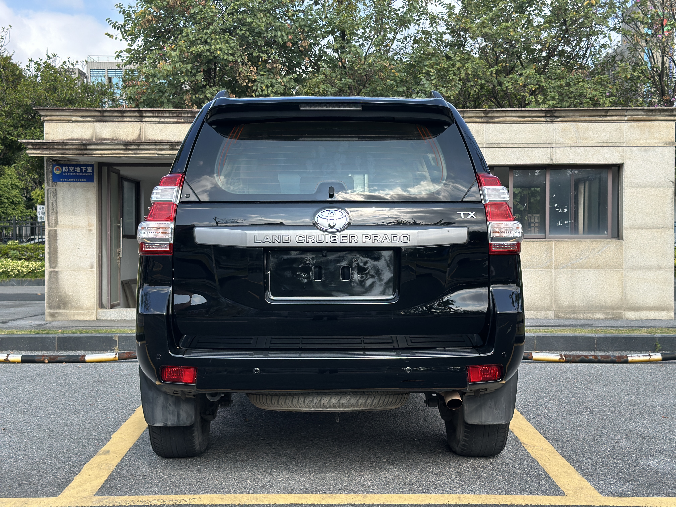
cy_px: 254
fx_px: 937
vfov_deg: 30.3
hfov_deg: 39.7
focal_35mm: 48
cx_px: 338
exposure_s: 1/1751
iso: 100
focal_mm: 6.86
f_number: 1.78
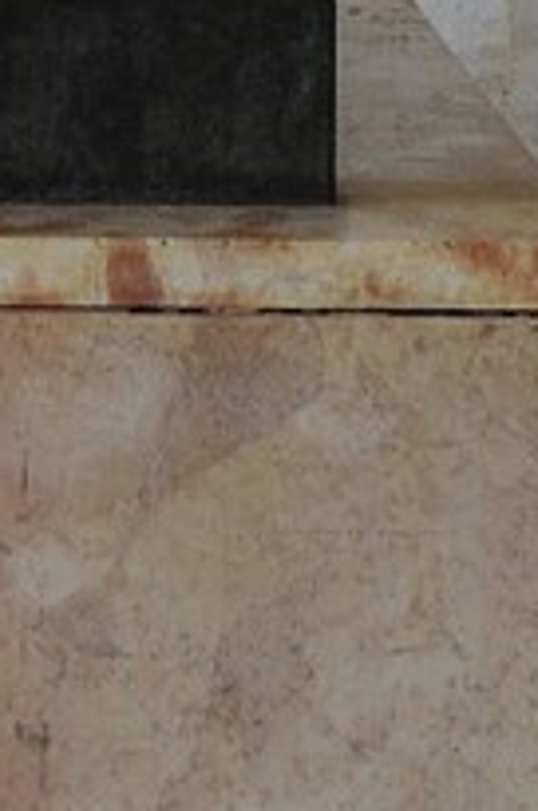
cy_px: -1938
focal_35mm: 375
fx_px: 8434
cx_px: -443
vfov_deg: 5.1
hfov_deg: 3.6
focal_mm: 48
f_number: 5
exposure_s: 1/60
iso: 800
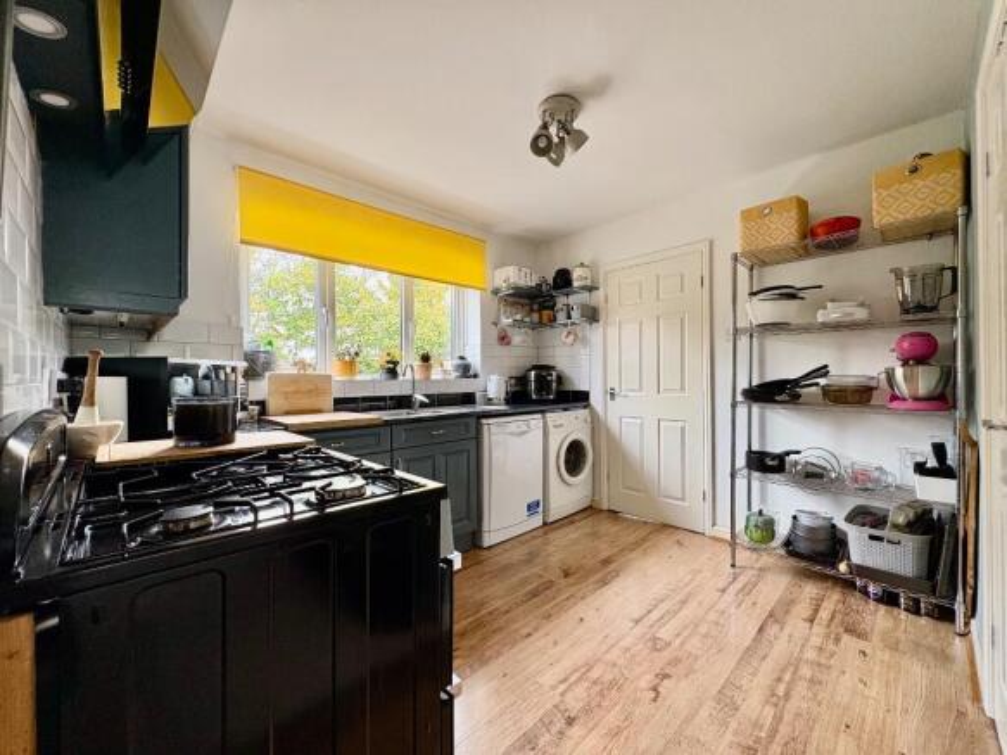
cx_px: 504
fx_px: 407
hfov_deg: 102.1
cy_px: 378
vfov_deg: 85.7
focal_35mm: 14
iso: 250
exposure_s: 1/60
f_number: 2.2
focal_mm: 2.22
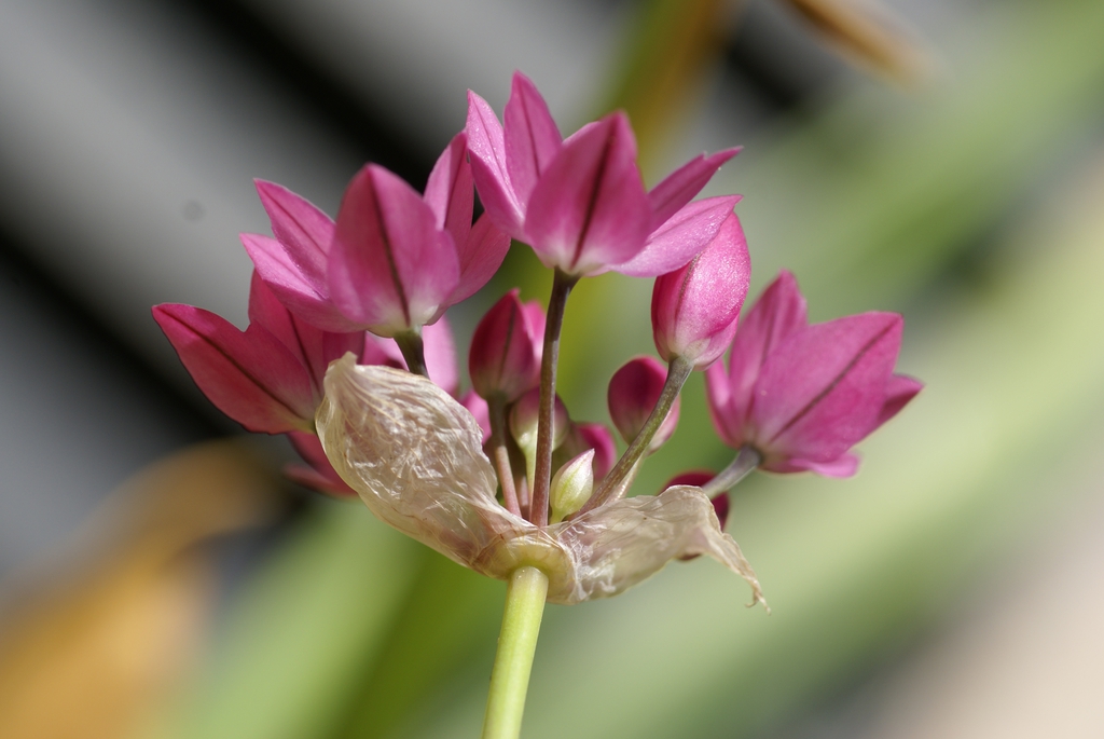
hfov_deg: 15.2
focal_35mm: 135
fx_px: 4144
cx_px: 552
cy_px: 370
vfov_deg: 10.2
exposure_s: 1/320
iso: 100
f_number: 6.3
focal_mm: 90
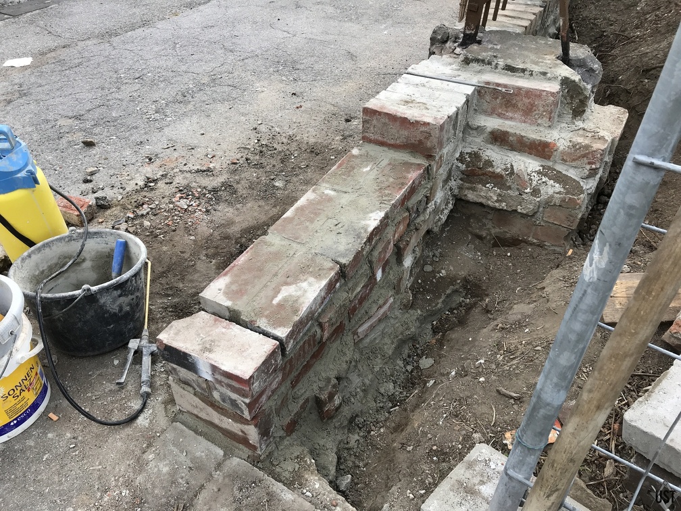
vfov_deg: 49.7
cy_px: 256
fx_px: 551
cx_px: 340
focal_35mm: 28
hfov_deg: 63.4
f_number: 1.8
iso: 20
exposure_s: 1/279
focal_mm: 3.99
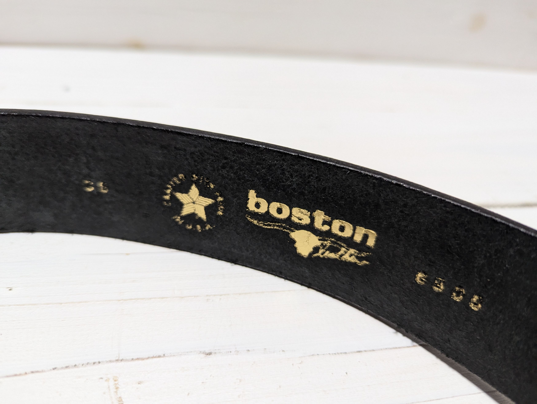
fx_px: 373
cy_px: 202
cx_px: 268
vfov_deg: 56.9
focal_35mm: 24
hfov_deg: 71.5
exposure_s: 1/65
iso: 571
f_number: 1.85
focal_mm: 6.81
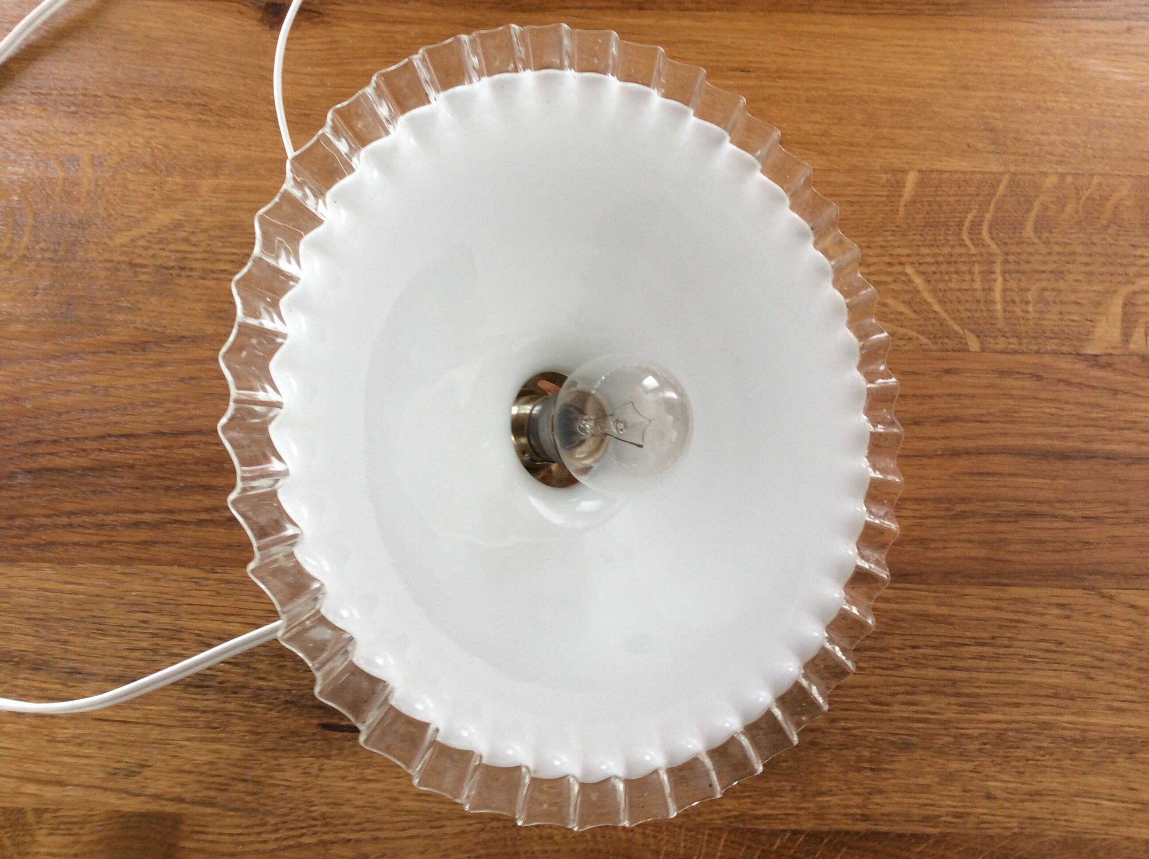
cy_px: 430
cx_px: 574
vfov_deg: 44.1
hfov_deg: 56.9
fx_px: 1061
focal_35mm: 32
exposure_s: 1/25
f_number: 2.4
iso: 50
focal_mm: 3.3
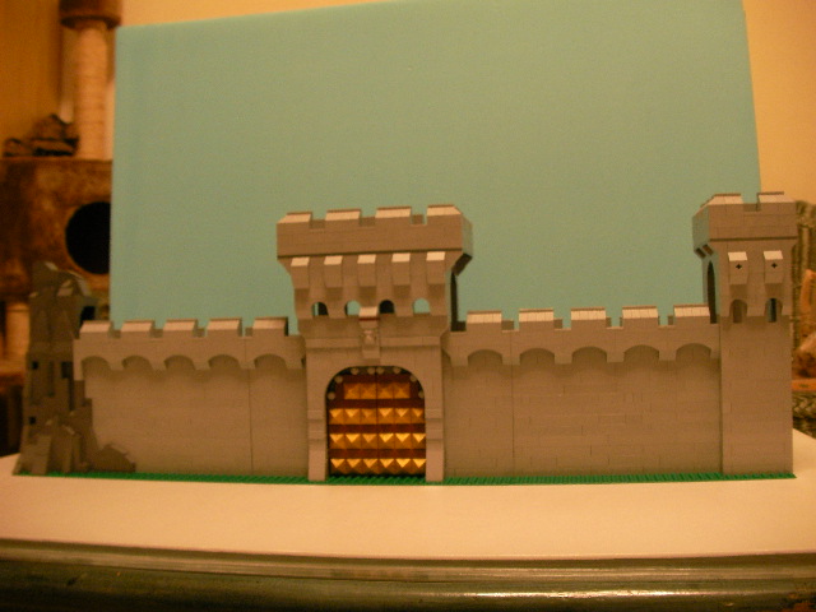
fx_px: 896
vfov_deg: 37.7
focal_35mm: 38
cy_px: 306
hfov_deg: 49.0
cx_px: 408
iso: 200
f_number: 3.5
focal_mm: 6.3
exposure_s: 1/7.7
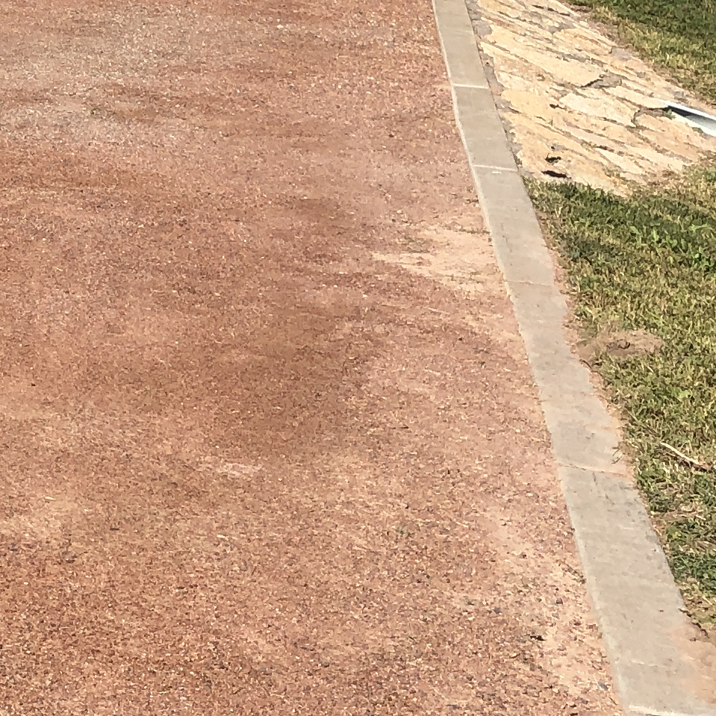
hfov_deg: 14.7
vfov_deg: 15.6
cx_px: -564
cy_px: -302
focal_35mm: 104
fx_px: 2434
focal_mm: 4
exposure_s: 1/2000
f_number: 1.8
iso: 20
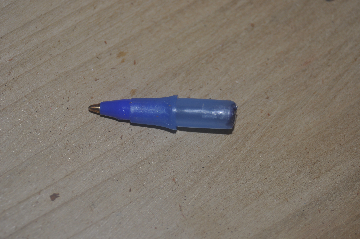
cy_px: 120
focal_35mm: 120
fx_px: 1199
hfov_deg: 17.1
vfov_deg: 11.4
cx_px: 180
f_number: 5.6
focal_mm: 80
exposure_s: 1/60
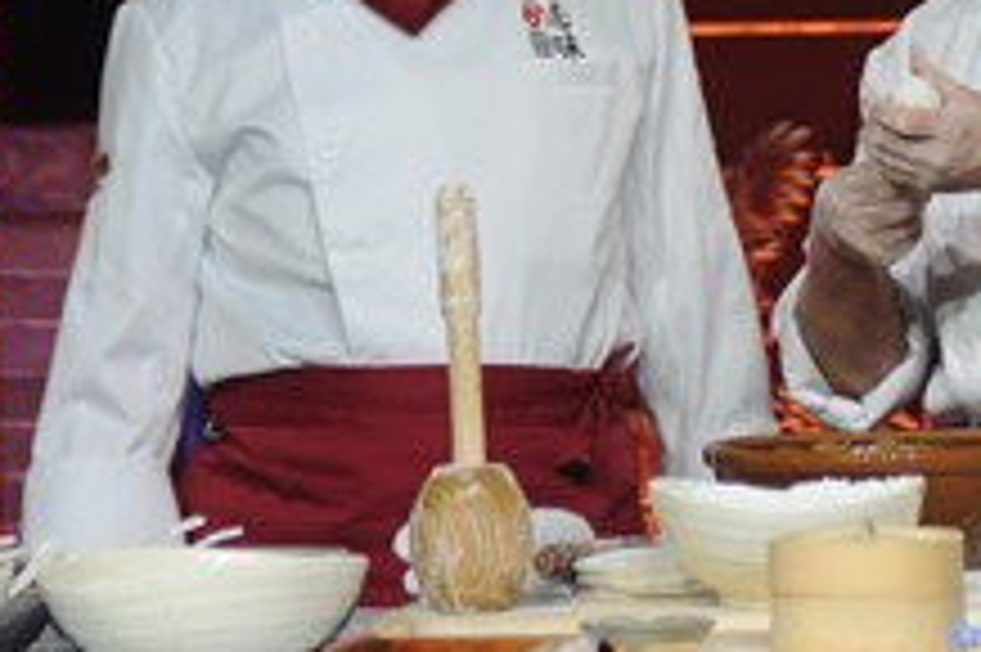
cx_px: 1030
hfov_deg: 5.0
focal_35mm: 412
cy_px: 36
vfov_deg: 3.3
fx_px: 11218
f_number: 6.3
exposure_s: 1/40
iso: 400
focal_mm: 120
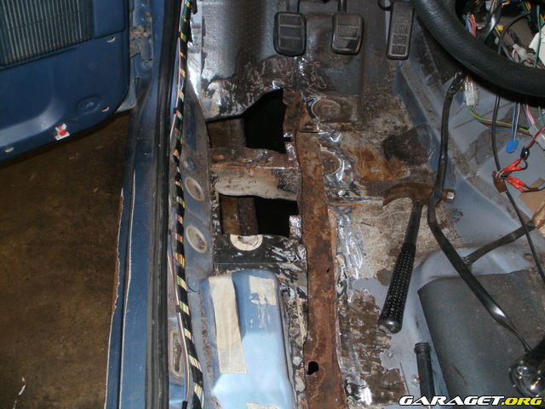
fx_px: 567
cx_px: 272
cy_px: 204
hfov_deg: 51.4
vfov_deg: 39.7
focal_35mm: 36
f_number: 3.5
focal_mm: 6.3
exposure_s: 1/30
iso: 125
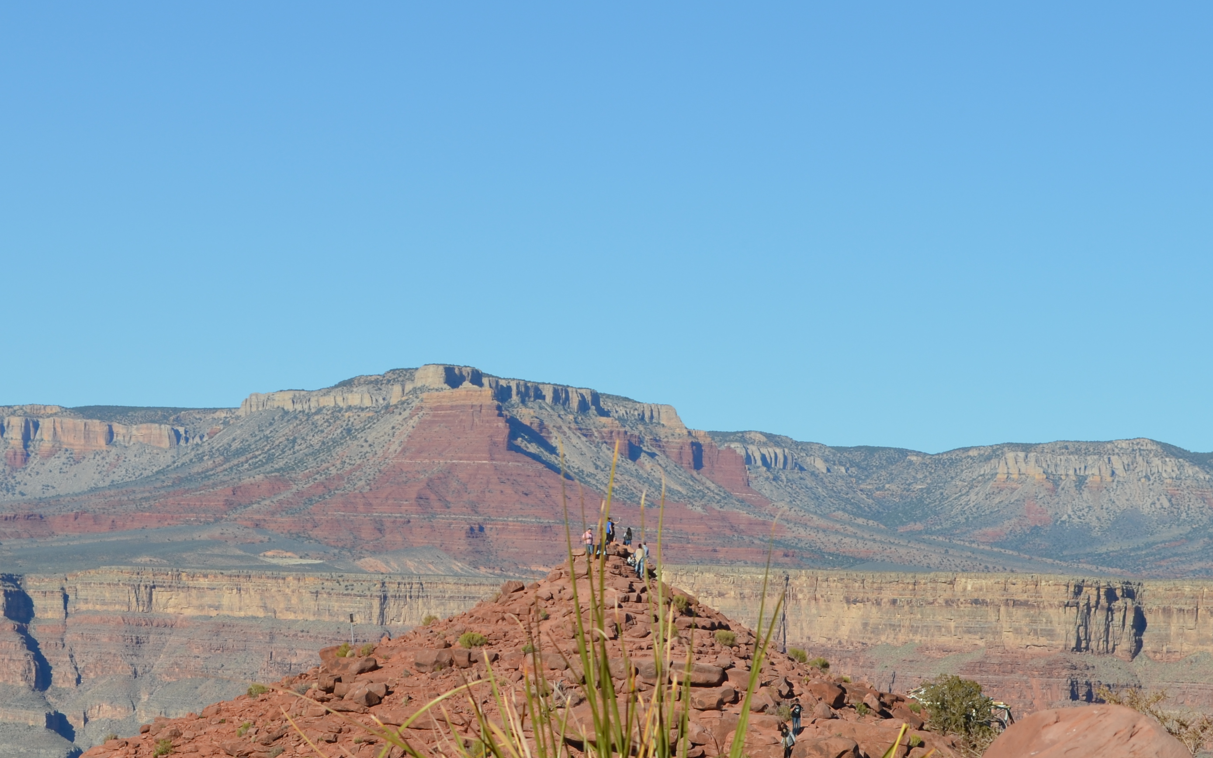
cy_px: 496
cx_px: 558
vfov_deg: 10.1
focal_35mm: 130
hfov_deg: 16.1
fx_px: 4298
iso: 100
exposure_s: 1/320
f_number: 9
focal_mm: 48
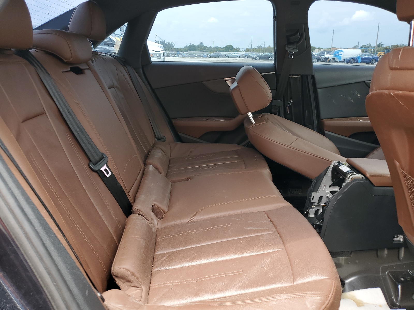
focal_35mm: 26
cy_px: 155
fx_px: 311
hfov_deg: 67.3
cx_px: 207
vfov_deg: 53.1
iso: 50
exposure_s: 1/238
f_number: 1.5
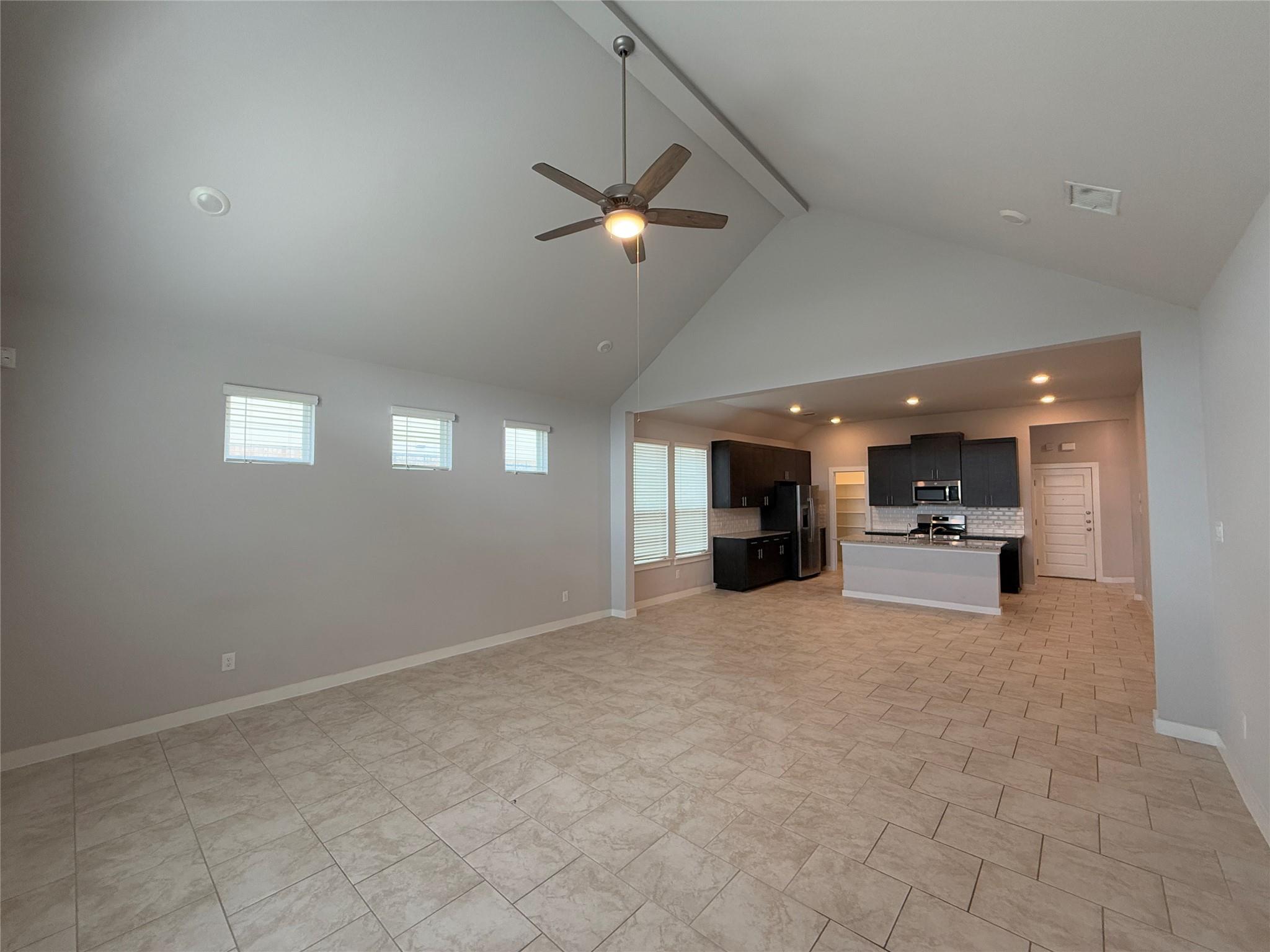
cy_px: 476
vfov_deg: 85.7
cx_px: 635
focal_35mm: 14
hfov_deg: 102.1
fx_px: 514
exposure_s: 1/120
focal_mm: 2.22
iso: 200
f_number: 2.2
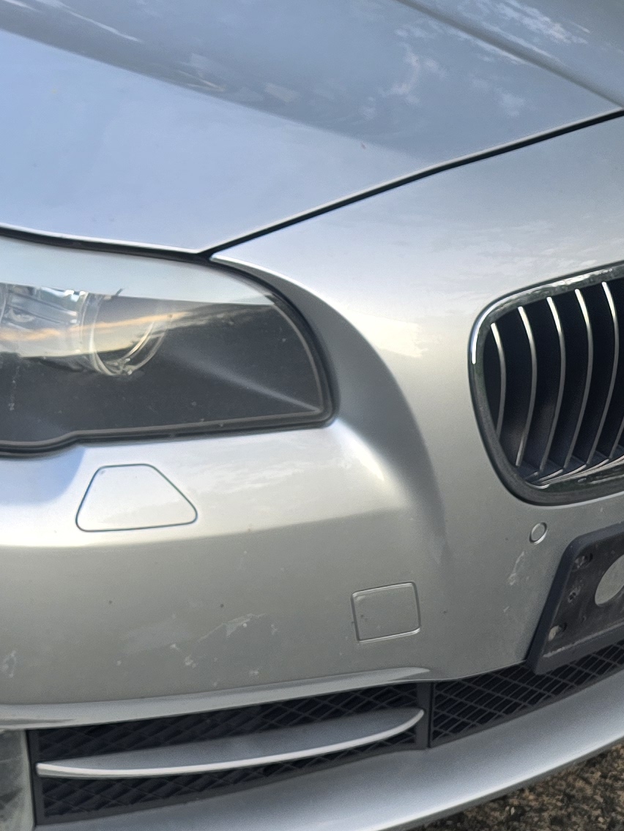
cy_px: 79
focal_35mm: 81
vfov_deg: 23.5
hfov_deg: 15.9
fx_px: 1947
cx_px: -445
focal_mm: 6.3
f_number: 1.7
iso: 40
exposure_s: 1/180
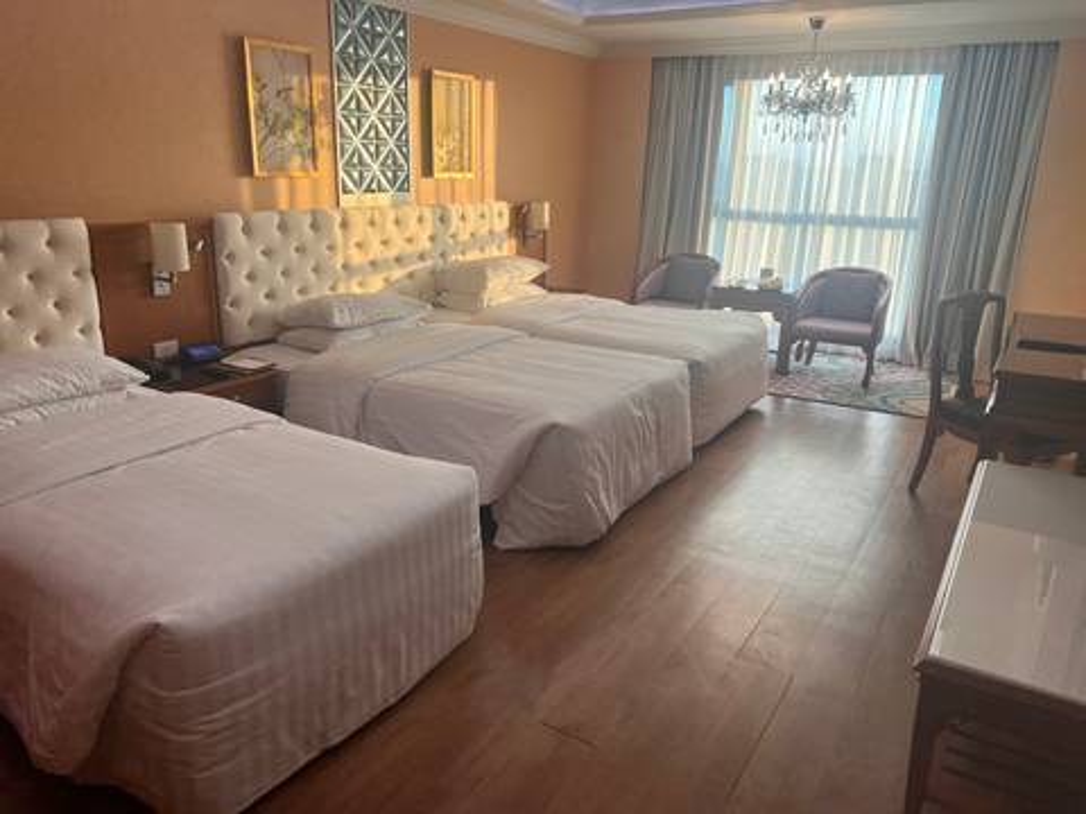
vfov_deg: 53.1
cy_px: 407
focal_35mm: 26
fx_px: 816
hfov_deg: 67.3
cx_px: 543
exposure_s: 1/100
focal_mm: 5.7
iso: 80
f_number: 1.5
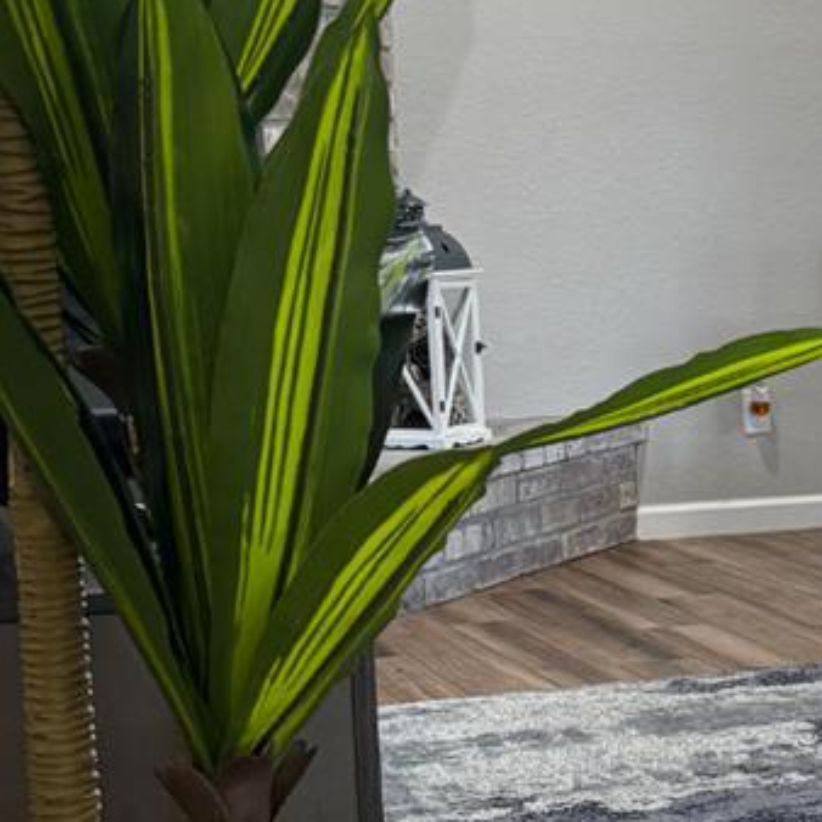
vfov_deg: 18.4
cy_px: 556
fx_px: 2525
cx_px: 1210
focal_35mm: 94
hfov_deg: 16.9
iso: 200
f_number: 1.78
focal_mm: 6.76
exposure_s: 1/60
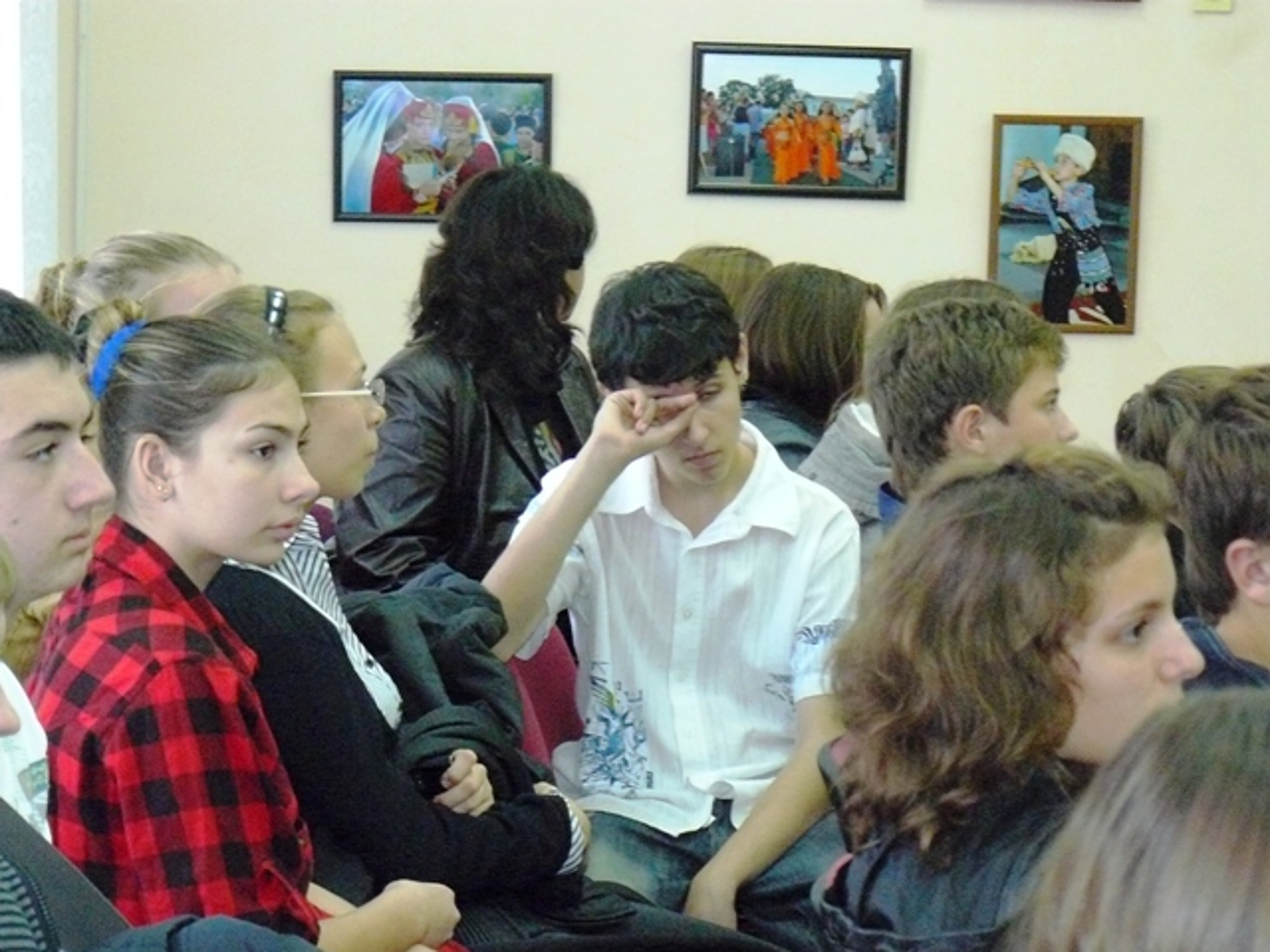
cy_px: 476
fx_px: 3999
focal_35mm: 109
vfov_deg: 13.6
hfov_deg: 18.0
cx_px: 635
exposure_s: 1/30
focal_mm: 18.2
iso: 800
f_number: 3.2
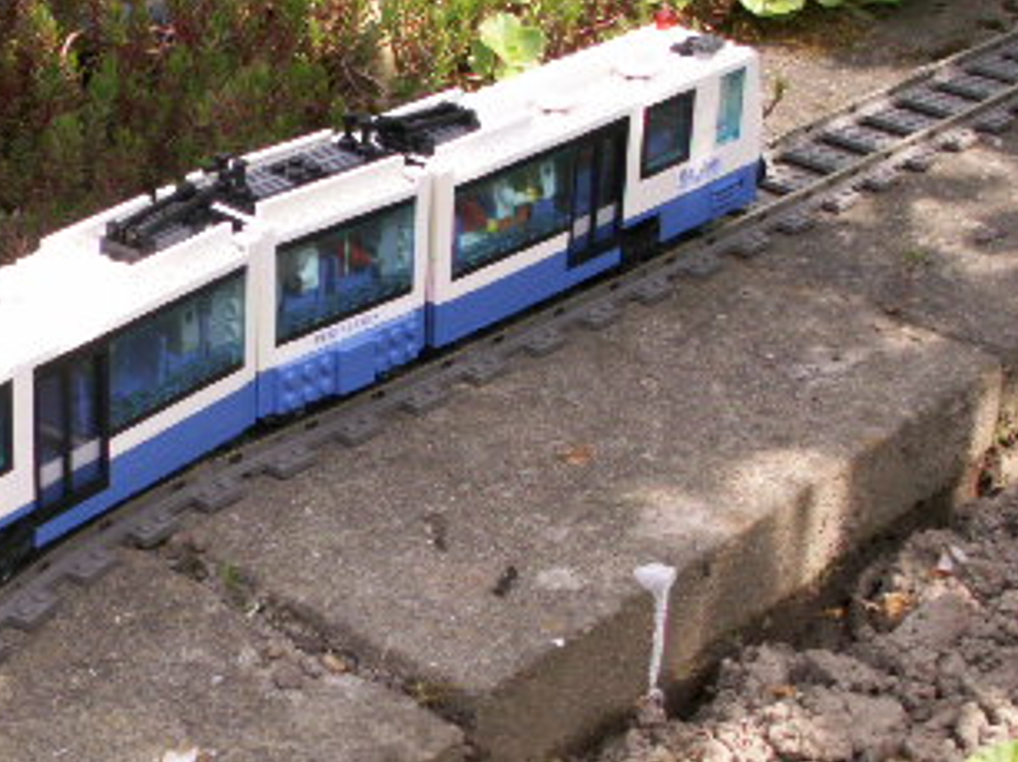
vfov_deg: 20.1
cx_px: 159
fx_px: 2146
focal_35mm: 73
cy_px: 417
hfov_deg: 26.1
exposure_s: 1/100
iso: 50
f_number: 4.5
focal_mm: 5.86
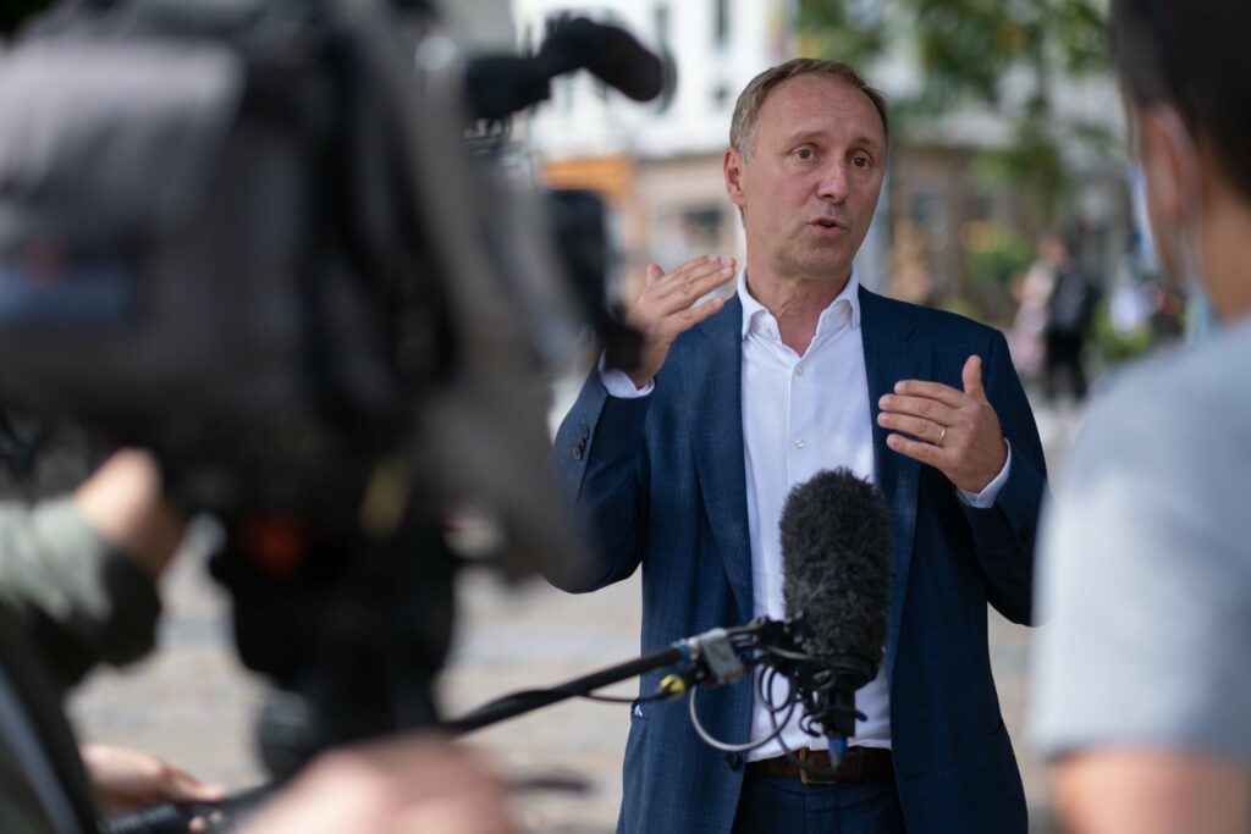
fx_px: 2919
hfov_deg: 24.2
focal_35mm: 84
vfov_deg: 16.3
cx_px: 626
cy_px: 417
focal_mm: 56
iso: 160
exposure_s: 1/2000
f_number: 1.2
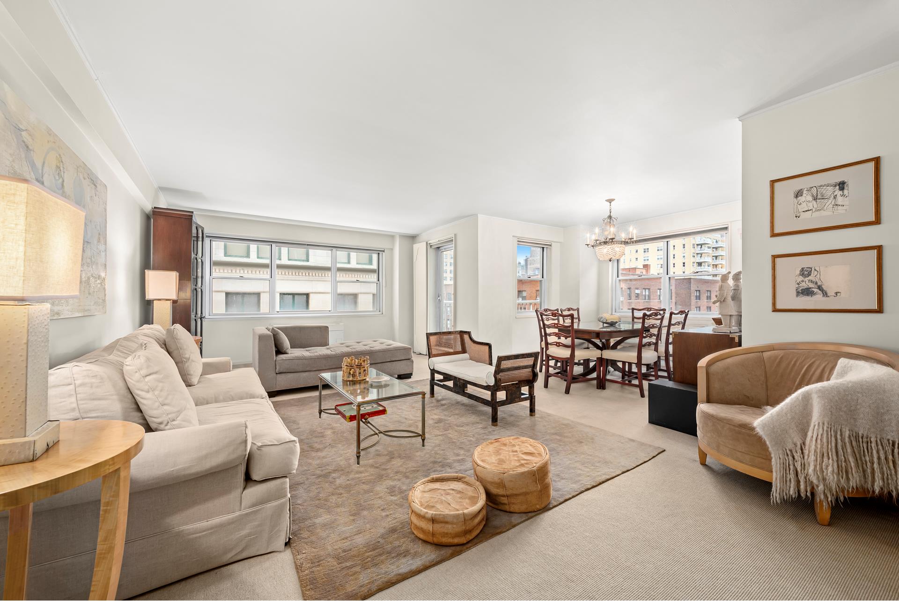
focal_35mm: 14
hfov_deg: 104.2
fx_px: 350
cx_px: 450
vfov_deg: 81.3
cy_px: 300
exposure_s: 1.3
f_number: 11
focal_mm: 14
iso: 500
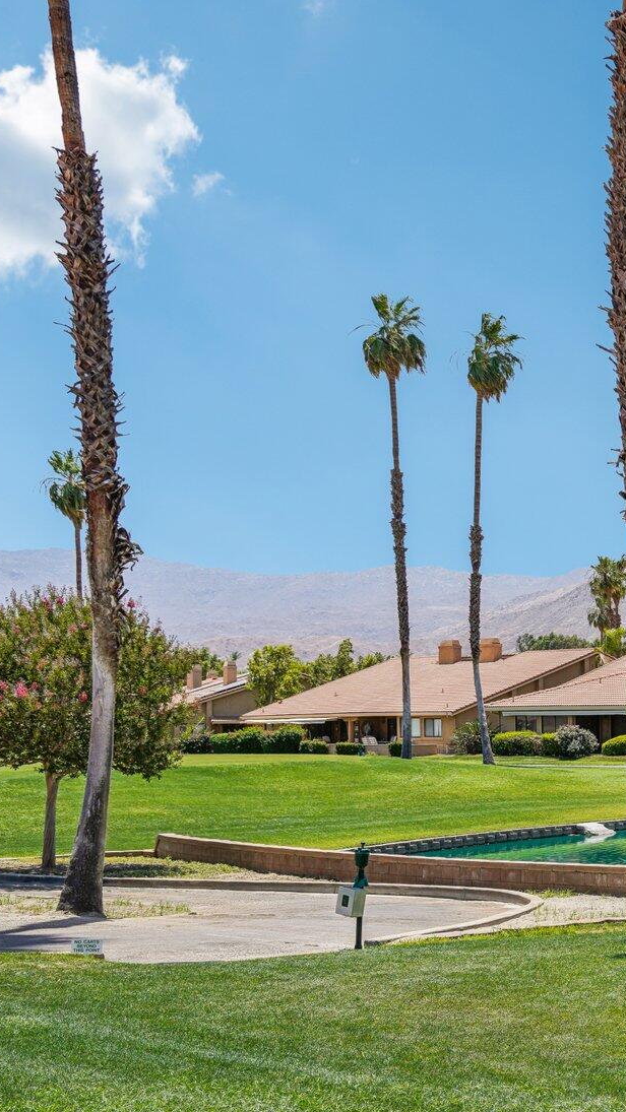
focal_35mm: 47
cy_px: 692
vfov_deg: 43.4
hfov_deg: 21.7
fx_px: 1387
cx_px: 914
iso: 100
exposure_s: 1/320
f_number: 8
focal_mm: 24
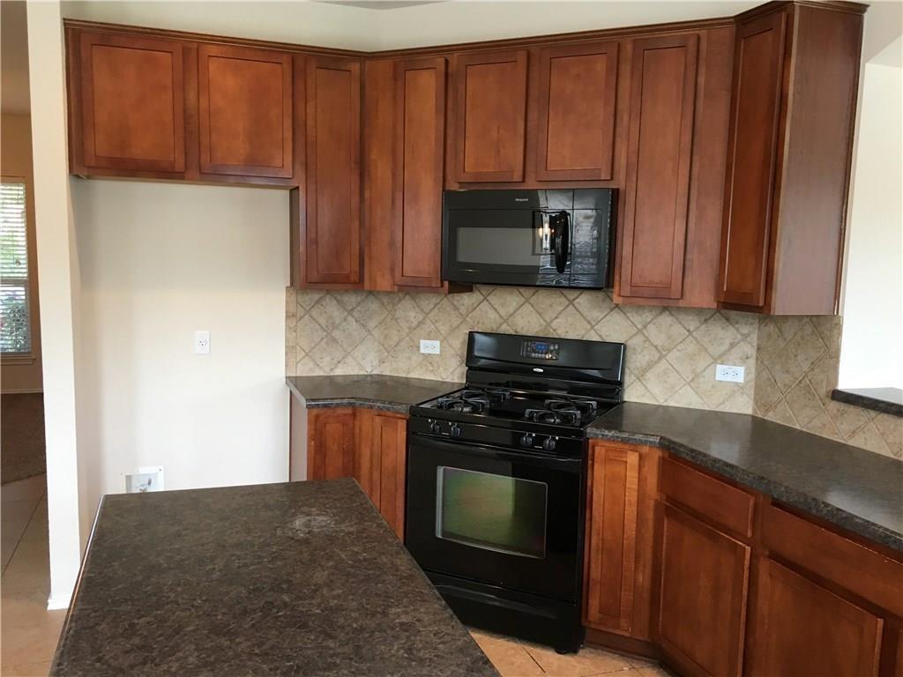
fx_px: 756
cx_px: 452
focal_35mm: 29
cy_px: 338
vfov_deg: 48.2
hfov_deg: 61.7
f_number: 2.2
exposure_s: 1/30
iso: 40
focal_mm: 4.15
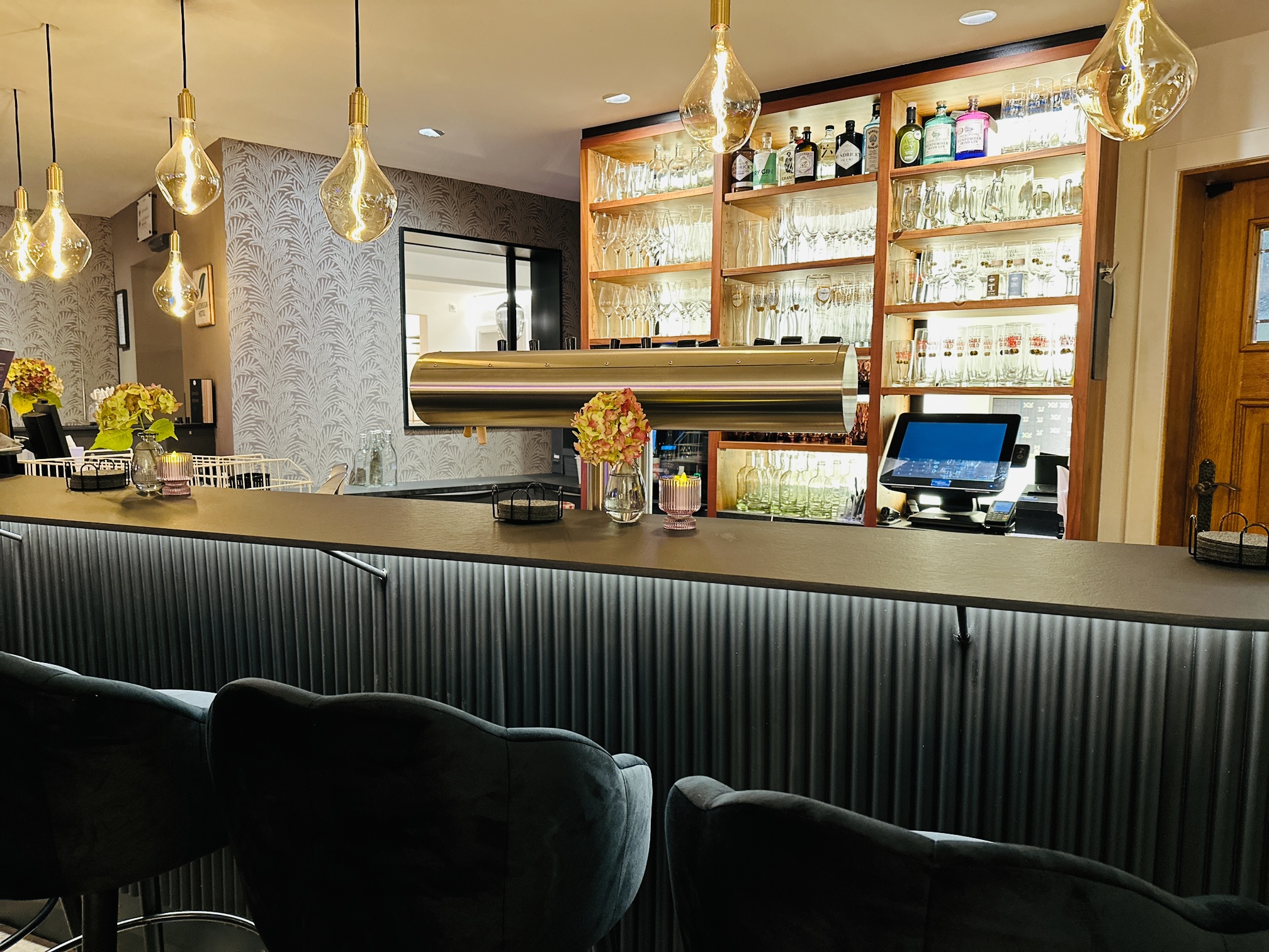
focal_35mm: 24
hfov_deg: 71.6
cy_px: 476
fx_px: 880
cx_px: 634
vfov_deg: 56.8
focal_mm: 6.86
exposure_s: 1/50
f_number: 1.78
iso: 320
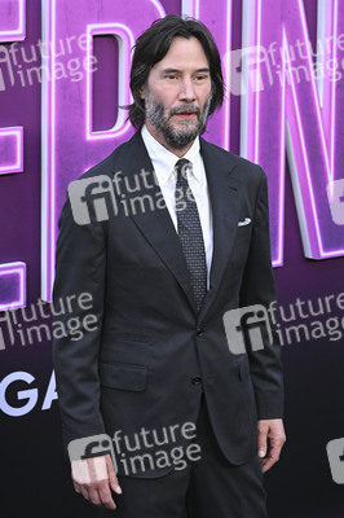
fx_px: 1134
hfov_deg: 17.2
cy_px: 259
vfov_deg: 25.7
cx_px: 172
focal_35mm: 79
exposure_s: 1/320
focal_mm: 79
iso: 1600
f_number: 5.6
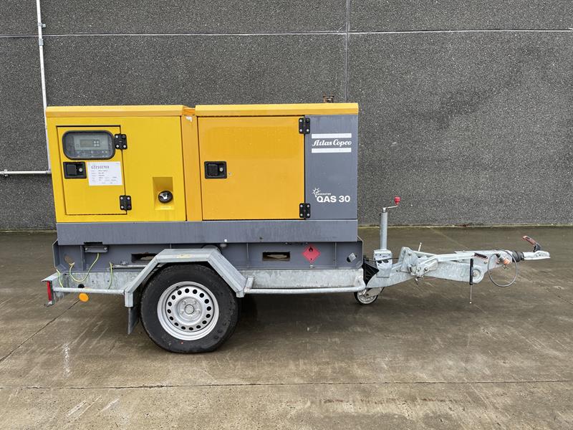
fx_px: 430
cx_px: 286
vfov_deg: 53.1
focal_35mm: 26
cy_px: 215
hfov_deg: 67.3
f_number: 1.6
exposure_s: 1/140
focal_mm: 5.1
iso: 32
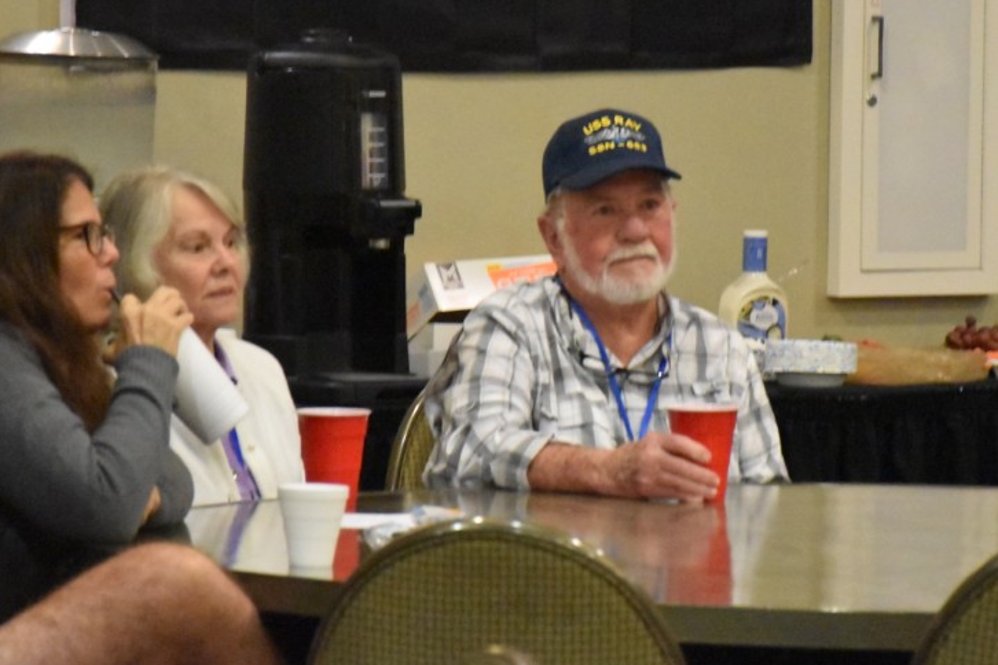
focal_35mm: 250
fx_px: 6924
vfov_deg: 5.5
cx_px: 573
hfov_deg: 8.2
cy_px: 243
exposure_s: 1/80
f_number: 5.6
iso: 12800
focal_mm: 105
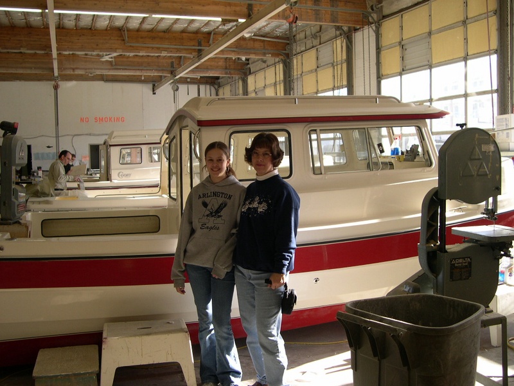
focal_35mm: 38
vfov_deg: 37.7
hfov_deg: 49.0
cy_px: 193
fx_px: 564
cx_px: 257
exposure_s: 1/141
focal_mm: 8
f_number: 2.8
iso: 100
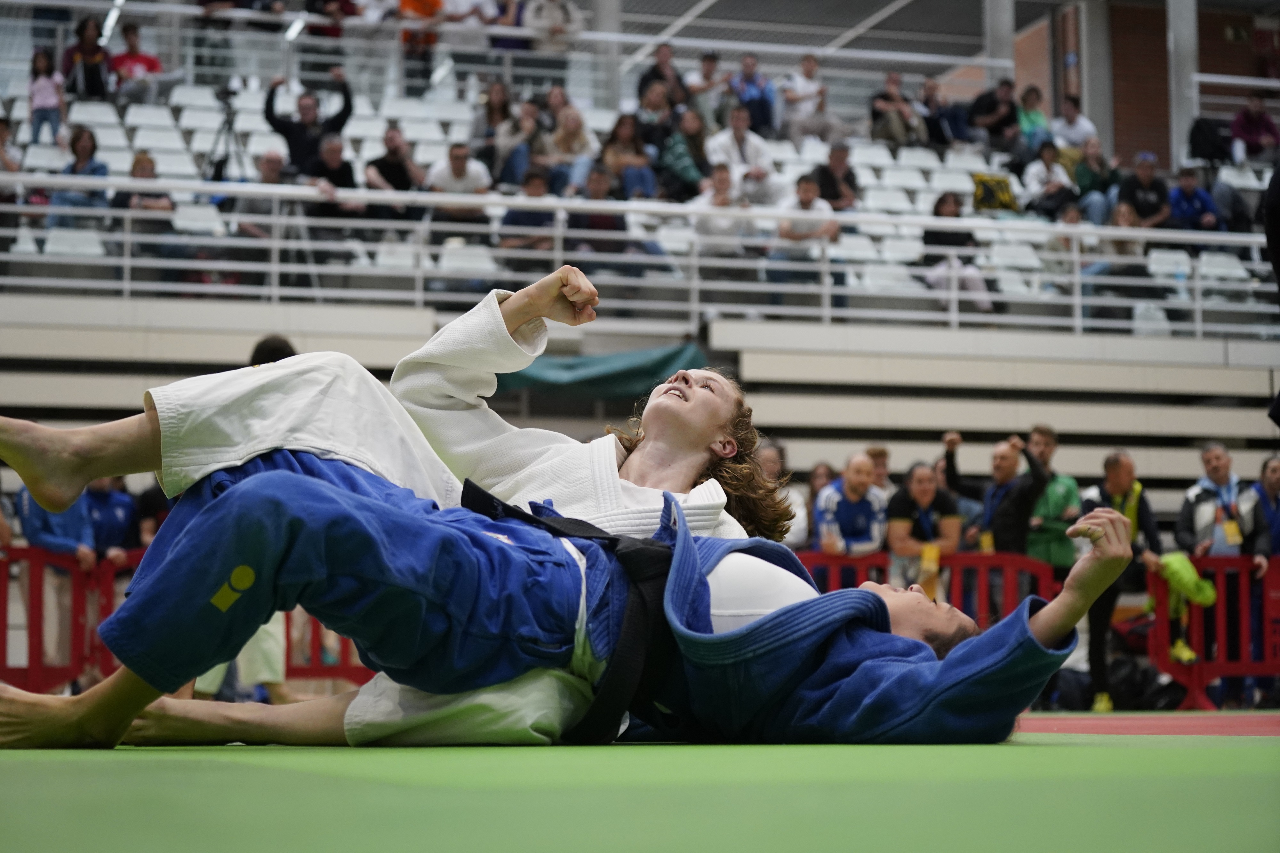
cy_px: 426
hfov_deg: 27.3
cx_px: 640
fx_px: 2631
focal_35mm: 74
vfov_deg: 18.4
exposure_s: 1/640
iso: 3200
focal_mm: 74
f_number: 4
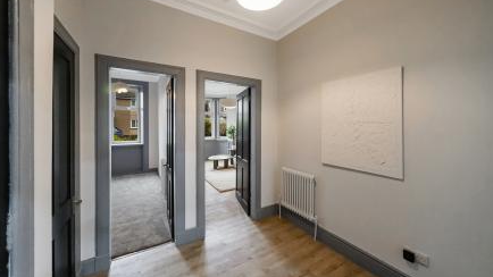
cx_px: 245
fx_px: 170
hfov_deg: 110.8
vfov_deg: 78.1
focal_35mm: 13
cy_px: 124
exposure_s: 1/60
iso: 1250
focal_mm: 12
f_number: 5
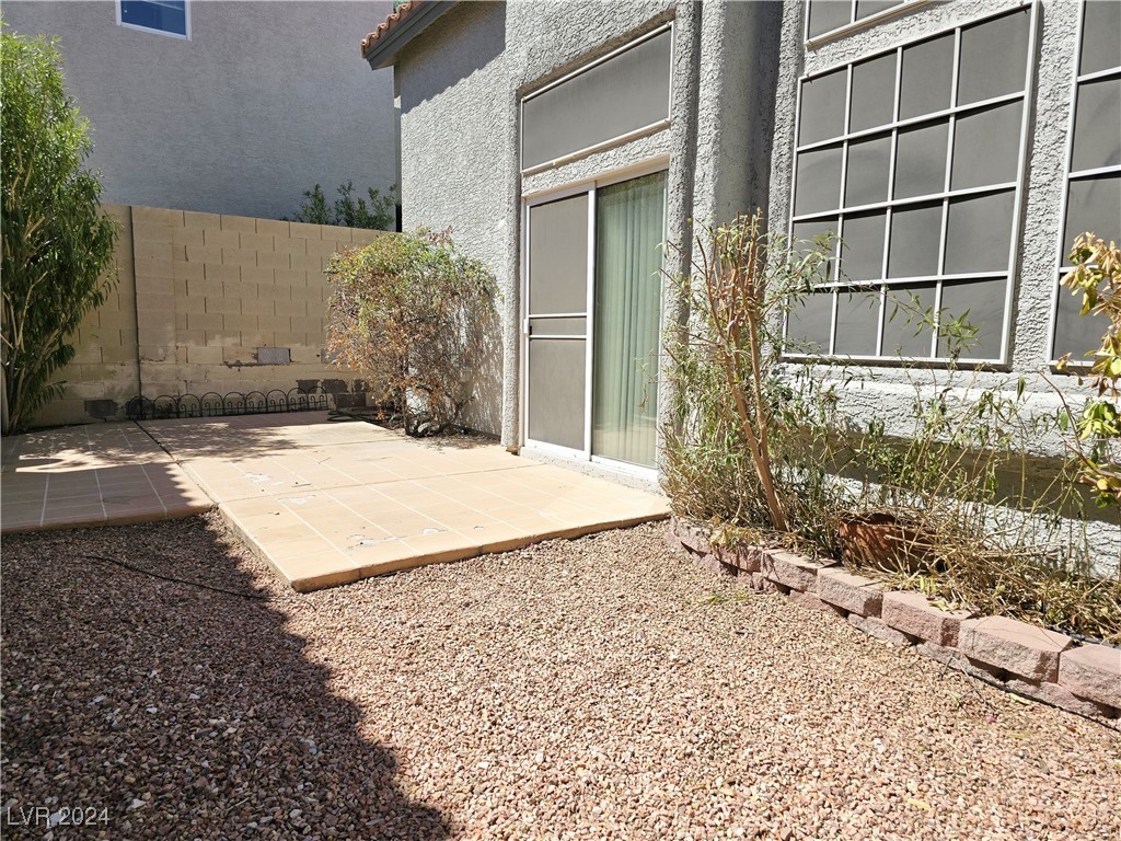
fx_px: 745
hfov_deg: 73.9
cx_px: 560
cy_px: 420
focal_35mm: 23
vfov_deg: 58.9
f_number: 1.7
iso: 12
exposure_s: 1/812
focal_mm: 6.3
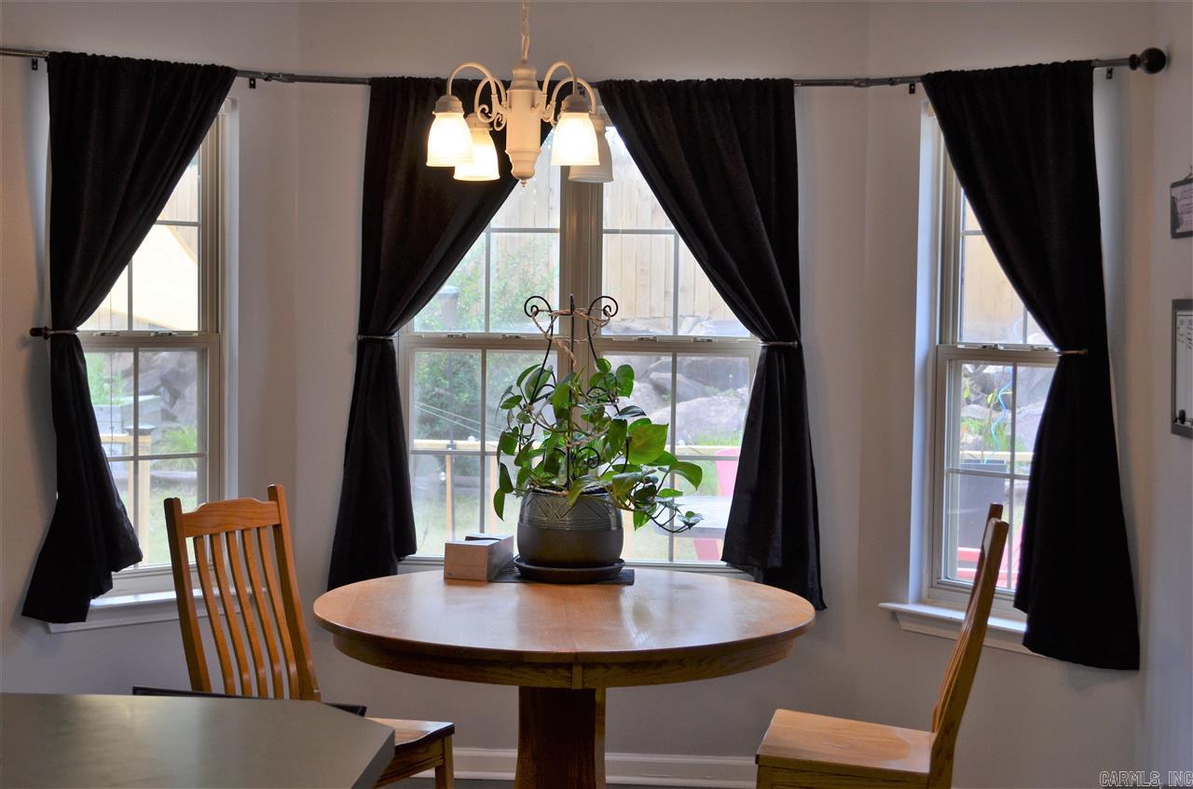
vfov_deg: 25.6
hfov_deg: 37.9
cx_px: 596
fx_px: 1736
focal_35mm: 52
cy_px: 394
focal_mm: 35
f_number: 5.6
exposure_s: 1/125
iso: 320
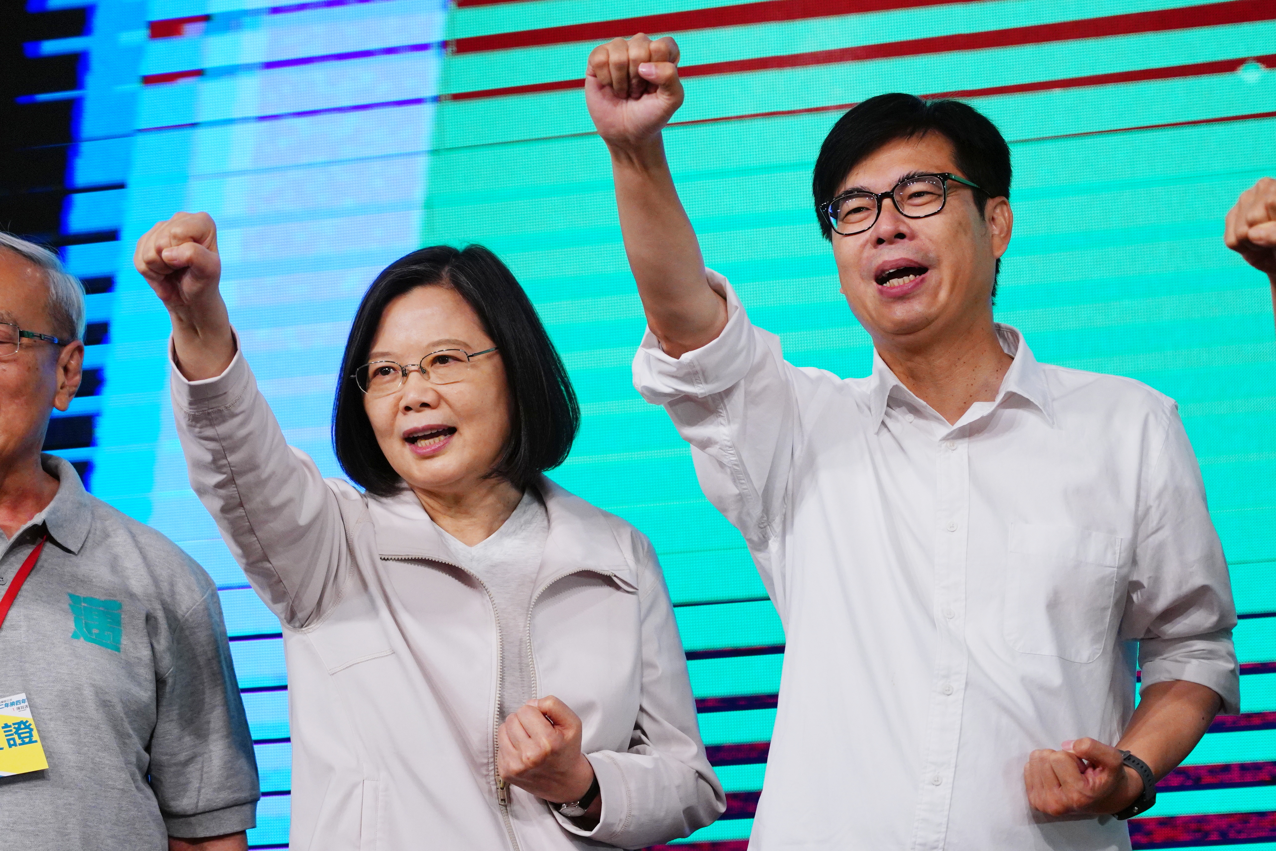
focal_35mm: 157
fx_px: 5566
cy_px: 426
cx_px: 638
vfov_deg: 8.7
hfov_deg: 13.1
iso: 1600
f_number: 4
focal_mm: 105
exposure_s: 1/500
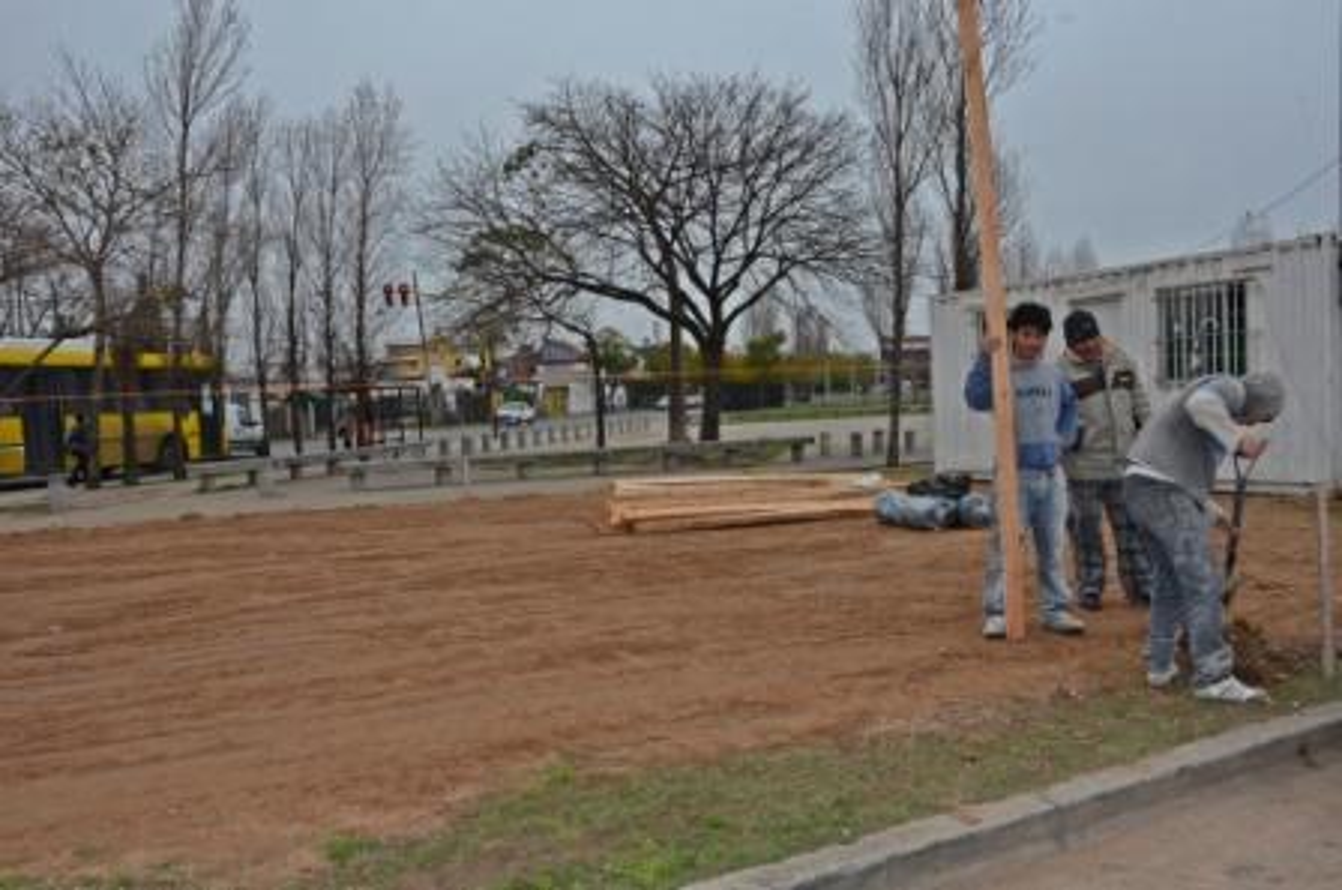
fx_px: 1172
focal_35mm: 32
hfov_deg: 59.6
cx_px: 671
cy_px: 445
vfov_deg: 41.6
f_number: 13
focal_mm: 21
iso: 640
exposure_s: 1/250
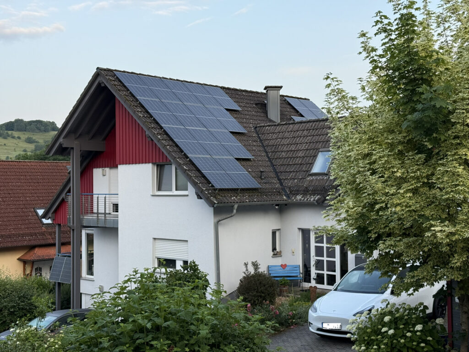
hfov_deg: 39.7
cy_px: 176
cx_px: 234
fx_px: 650
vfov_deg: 30.3
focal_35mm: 48
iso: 80
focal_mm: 6.8
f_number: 1.8
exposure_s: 1/310
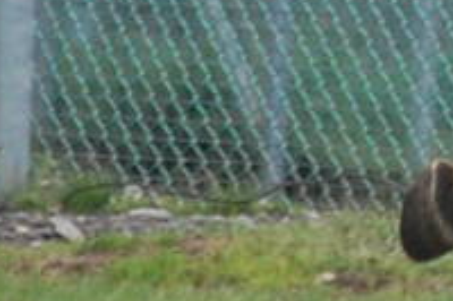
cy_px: -333
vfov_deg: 0.6
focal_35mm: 2401
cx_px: 1164
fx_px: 30187
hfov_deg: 0.9
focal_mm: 200
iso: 560
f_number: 5.6
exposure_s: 1/500
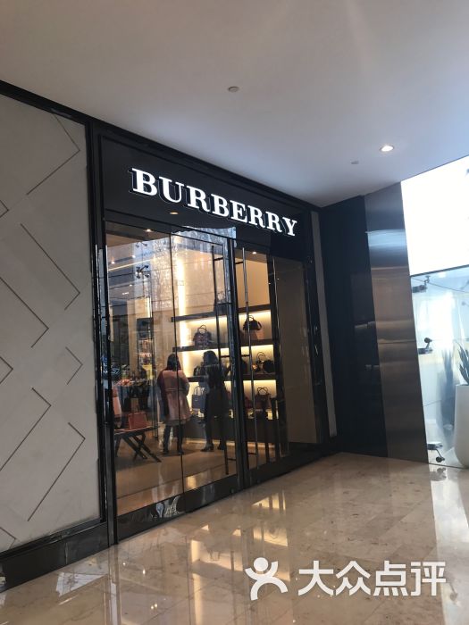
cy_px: 312
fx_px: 506
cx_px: 234
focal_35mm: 28
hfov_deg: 49.7
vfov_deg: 63.4
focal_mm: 3.99
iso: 32
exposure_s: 1/100
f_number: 1.8
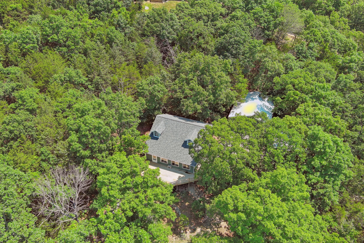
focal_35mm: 29
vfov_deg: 45.0
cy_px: 122
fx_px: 293
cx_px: 182
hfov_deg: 63.7
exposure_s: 1/571
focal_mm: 10.6
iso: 100
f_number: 2.8
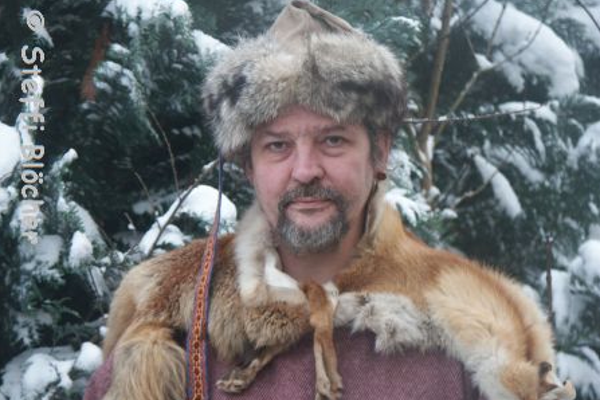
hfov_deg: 13.6
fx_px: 2516
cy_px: 223
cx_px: 301
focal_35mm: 151
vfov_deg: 9.1
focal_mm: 36.53
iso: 100
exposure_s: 1/180
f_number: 3.5
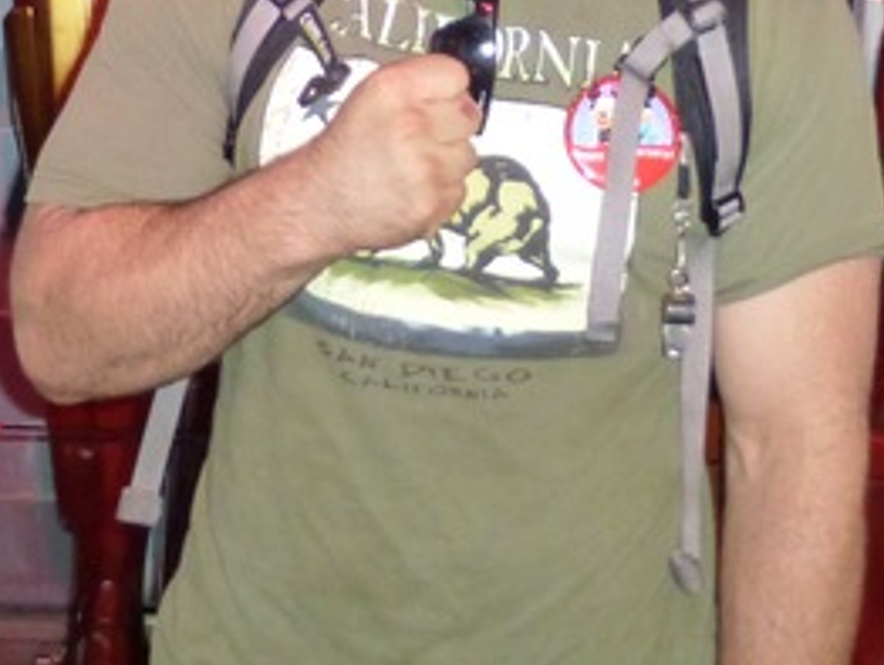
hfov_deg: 23.5
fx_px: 2122
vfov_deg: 16.4
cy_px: -294
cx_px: 565
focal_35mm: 83
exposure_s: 1/60
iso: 500
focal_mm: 4.3
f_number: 3.3
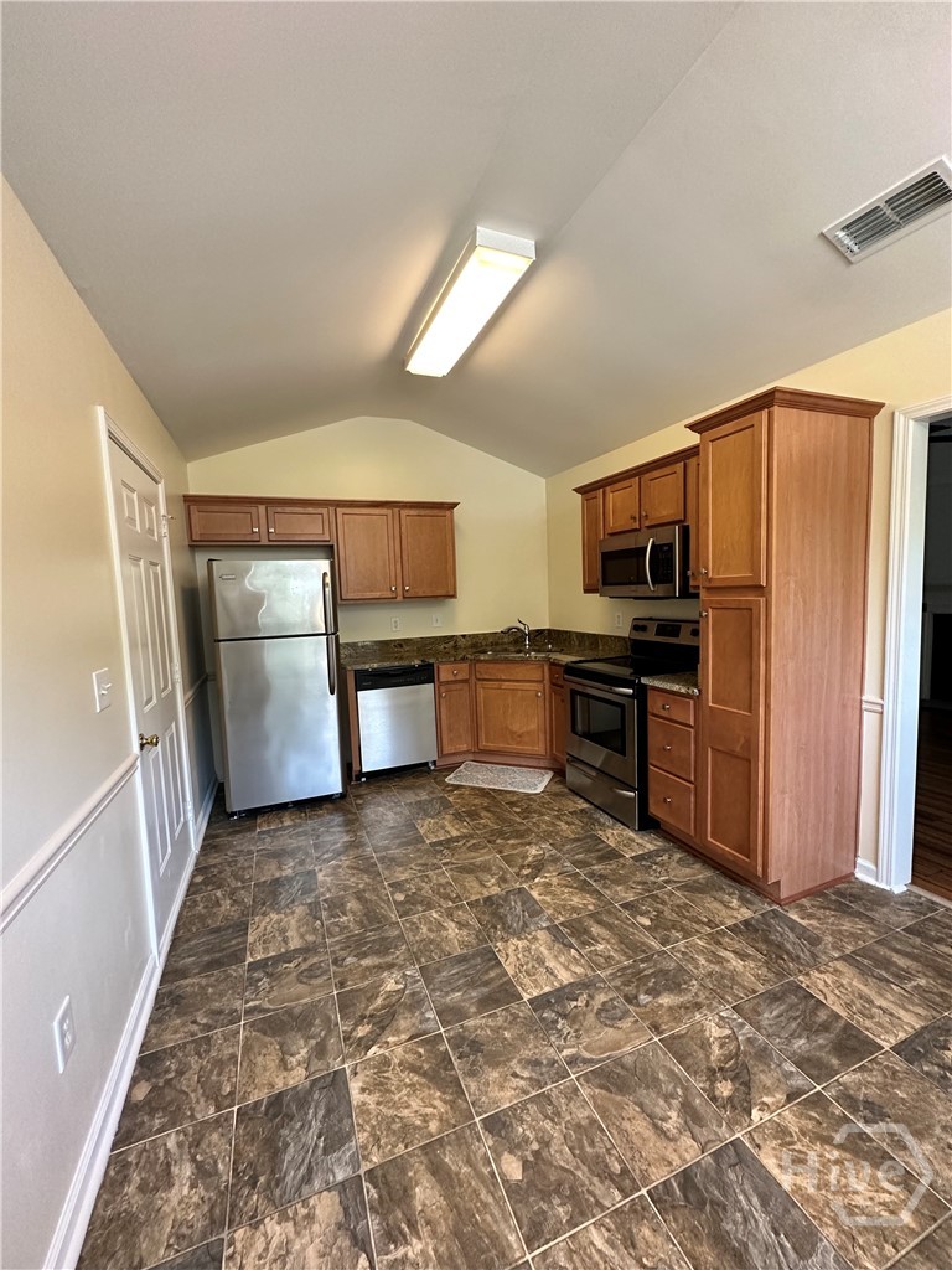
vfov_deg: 102.1
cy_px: 635
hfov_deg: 85.7
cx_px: 476
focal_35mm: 14
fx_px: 513
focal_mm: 2.22
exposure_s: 1/120
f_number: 2.2
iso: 320
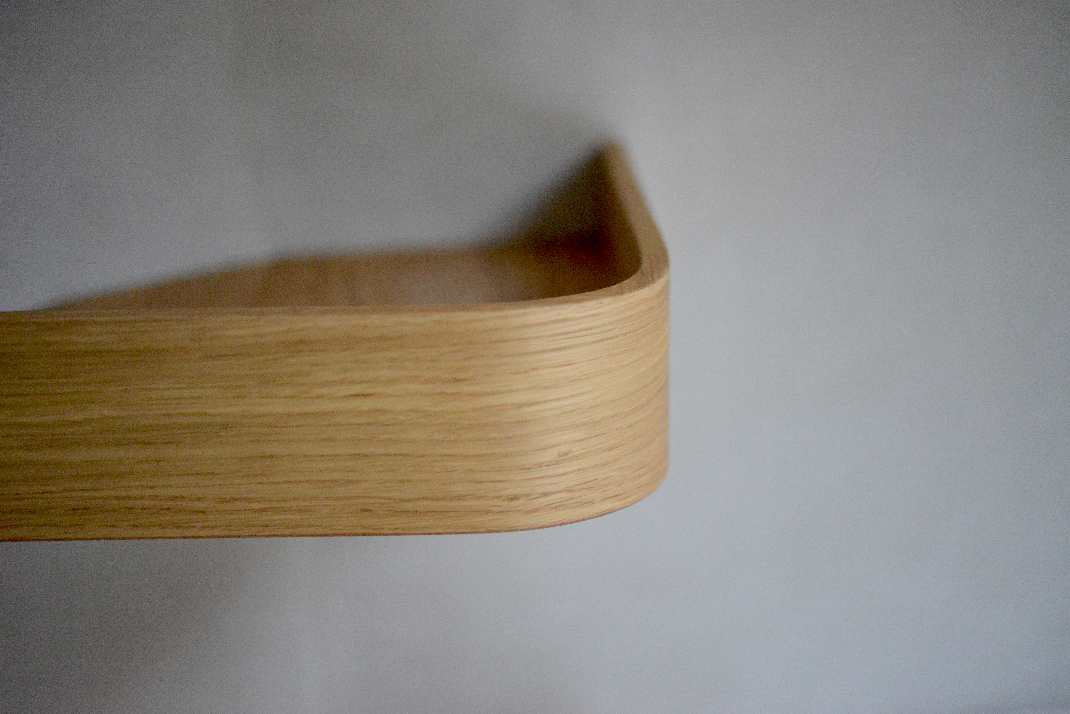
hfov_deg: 33.4
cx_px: 535
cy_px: 357
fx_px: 1784
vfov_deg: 22.6
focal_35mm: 60
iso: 8063
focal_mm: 60
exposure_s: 1/2000
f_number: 3.2
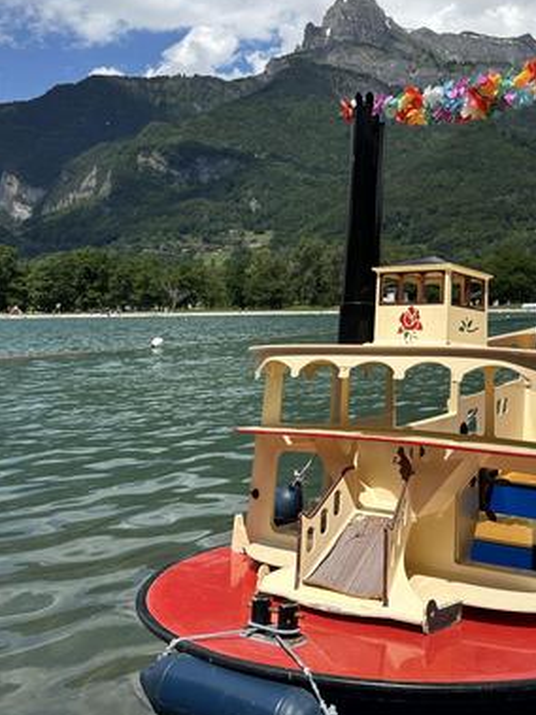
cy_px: 238
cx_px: 423
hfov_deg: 36.5
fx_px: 785
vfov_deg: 48.2
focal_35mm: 38
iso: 80
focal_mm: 6.86
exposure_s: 1/8197
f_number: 1.78
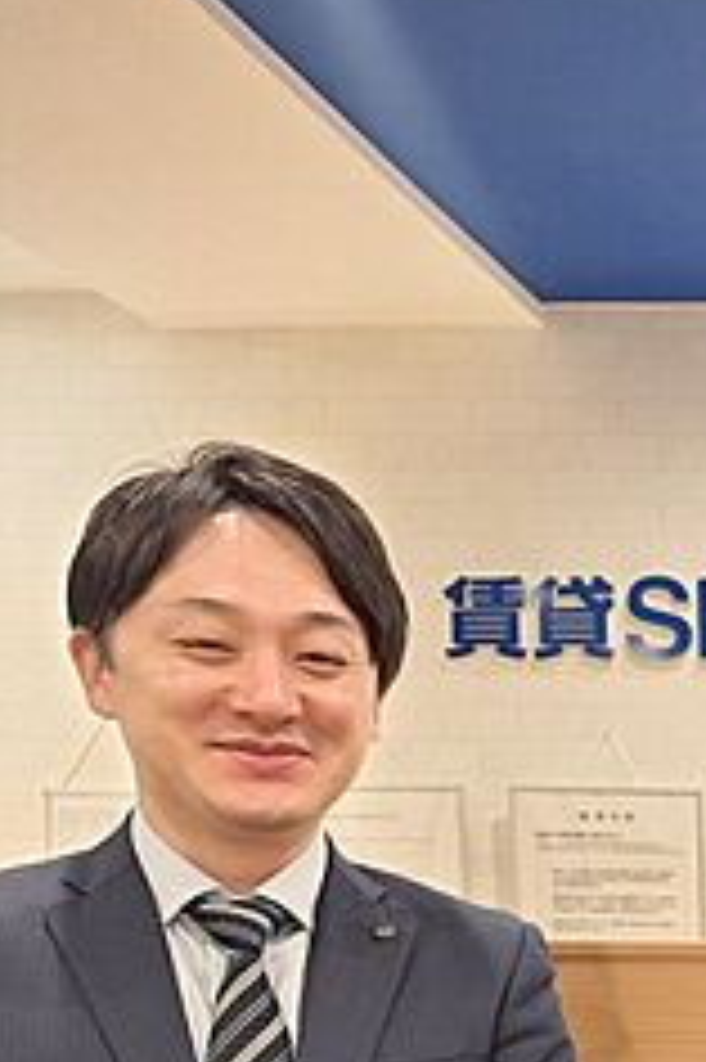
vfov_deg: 29.1
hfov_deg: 17.5
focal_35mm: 65
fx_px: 1915
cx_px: 1210
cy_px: 1048
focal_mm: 5.54
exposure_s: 1/50
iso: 100
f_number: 1.8
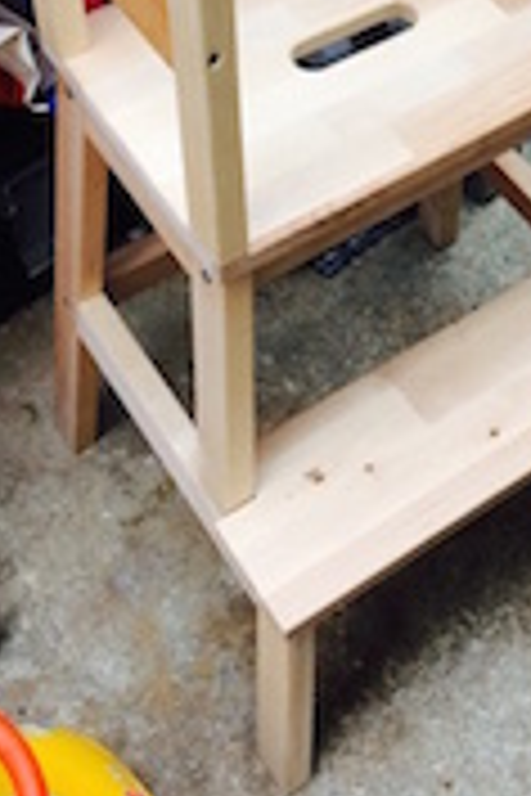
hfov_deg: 19.9
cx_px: 374
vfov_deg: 27.8
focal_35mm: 68
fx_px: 1504
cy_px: -9
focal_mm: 4.15
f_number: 2.2
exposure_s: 1/33
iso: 40
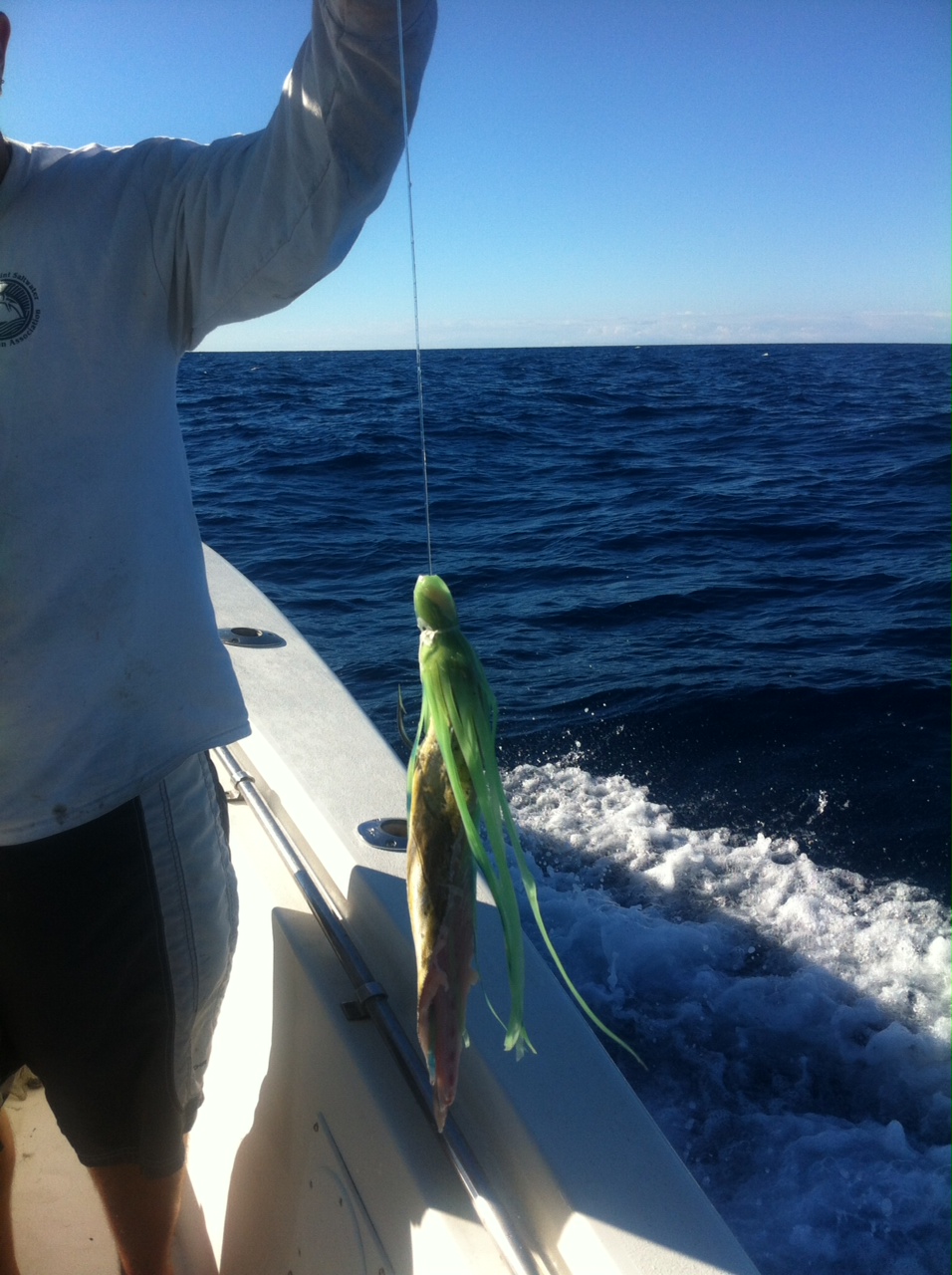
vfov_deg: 52.7
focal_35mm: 35
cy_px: 638
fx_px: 1287
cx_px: 476
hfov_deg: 40.6
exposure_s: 1/1160
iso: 80
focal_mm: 3.85
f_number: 2.8
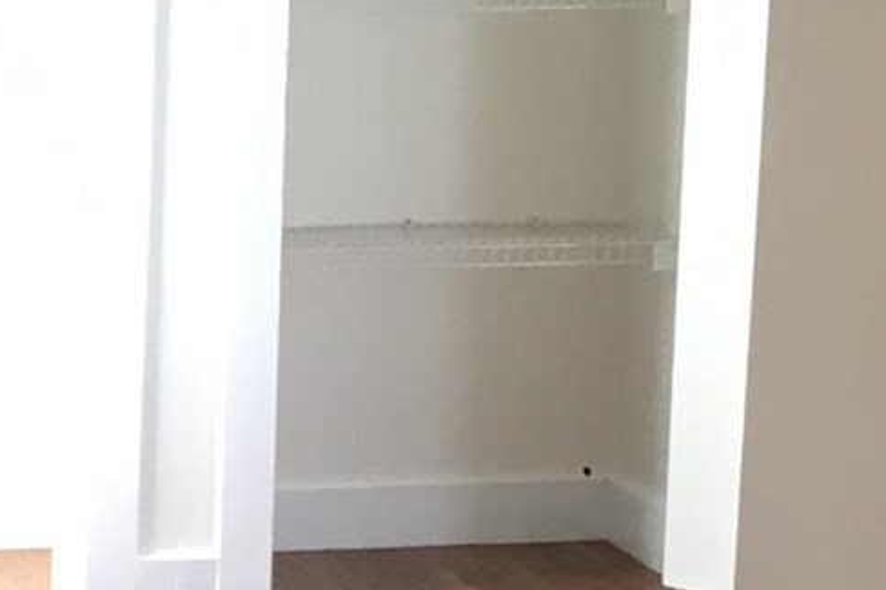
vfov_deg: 7.2
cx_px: -577
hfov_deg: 10.3
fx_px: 4674
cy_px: 590
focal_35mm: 190
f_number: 2.2
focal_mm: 4.15
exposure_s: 1/30
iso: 64
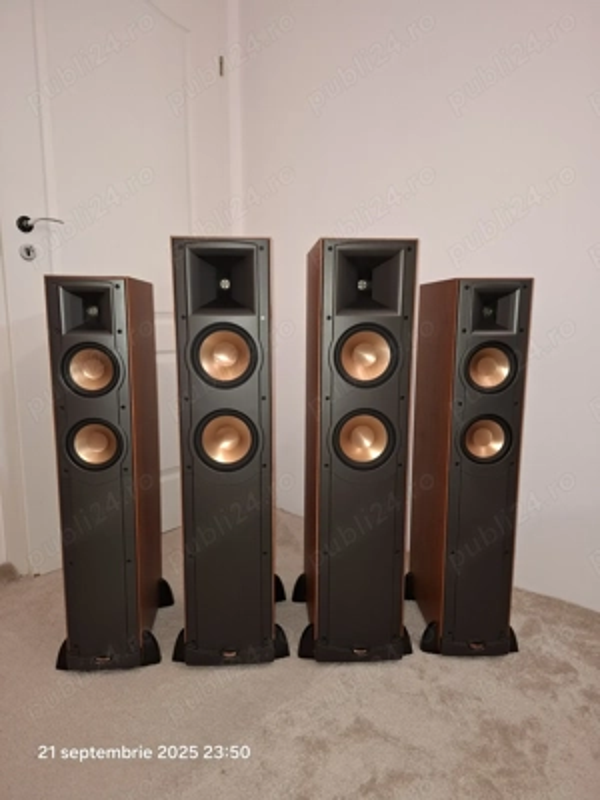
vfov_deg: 73.9
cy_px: 400
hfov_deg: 58.9
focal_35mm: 23
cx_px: 300
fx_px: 532
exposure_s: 1/33
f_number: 1.8
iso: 320
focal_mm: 5.54
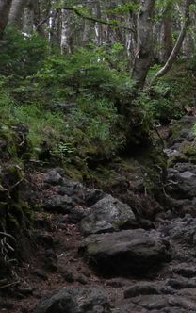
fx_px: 1066
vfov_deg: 16.7
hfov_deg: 10.3
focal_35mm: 125
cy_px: 134
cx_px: 233
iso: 125
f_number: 4
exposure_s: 1/100
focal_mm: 8.9
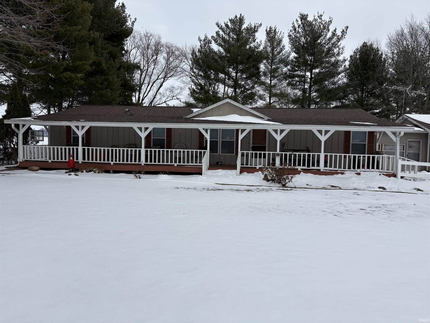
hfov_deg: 67.3
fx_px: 323
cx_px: 215
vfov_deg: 53.1
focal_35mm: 26
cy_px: 162
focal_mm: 5.96
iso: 50
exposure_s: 1/6993
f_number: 1.6
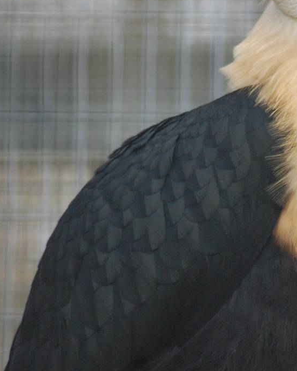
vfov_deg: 3.0
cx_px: 273
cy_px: 139
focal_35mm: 655
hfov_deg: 2.4
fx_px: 7194
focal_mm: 200
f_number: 5.6
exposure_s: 1/250
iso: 800
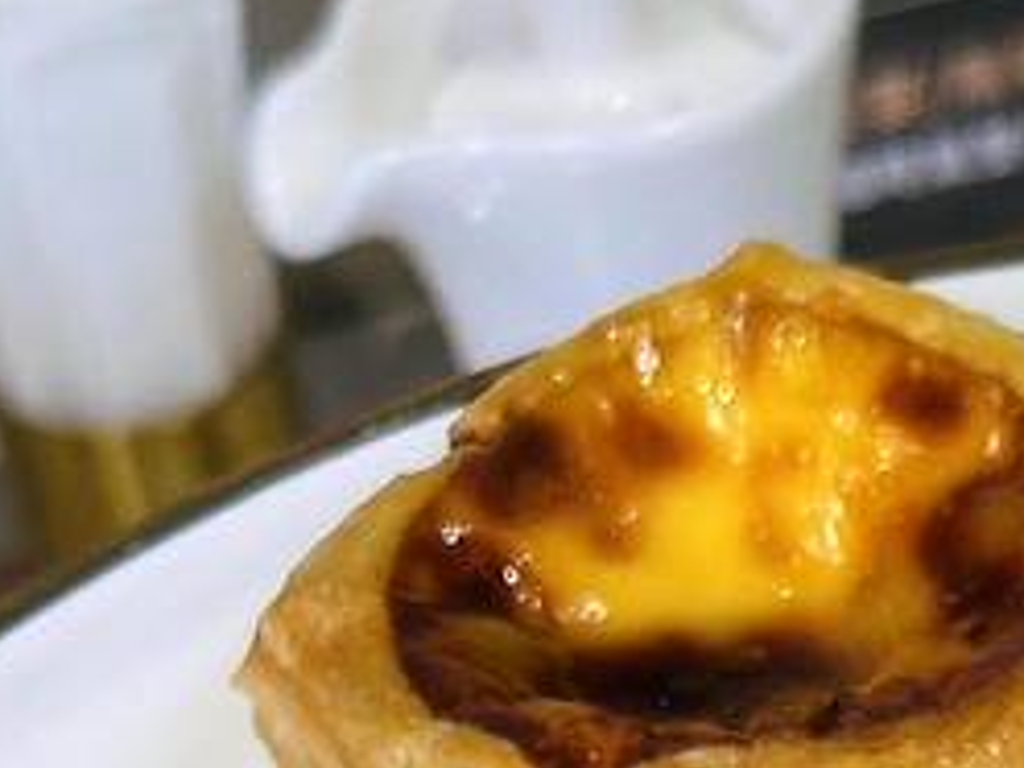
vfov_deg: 6.2
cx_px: 1069
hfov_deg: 8.5
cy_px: 1507
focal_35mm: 232
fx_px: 6863
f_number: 1.78
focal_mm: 6.86
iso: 64
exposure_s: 1/60
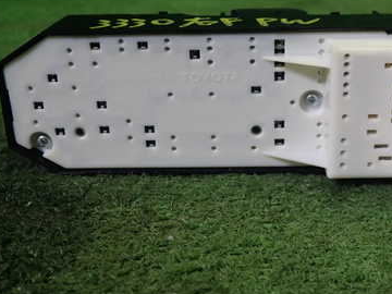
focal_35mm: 50
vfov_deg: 29.1
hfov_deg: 37.8
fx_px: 566
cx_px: 259
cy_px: 124
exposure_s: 1/125
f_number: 2.3
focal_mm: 5.5
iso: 160
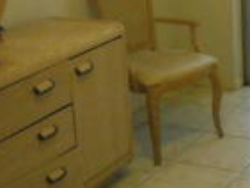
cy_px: 37
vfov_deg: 14.9
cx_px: 254
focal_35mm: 99
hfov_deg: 19.2
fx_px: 716
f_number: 2.8
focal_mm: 5.7
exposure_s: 1/125
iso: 800
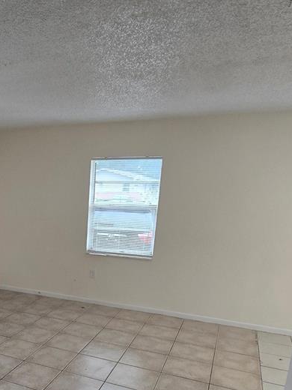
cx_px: 37
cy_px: 294
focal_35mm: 30
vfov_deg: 56.9
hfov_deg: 43.3
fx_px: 337
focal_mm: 2.2
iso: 80
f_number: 2.2
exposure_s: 1/60
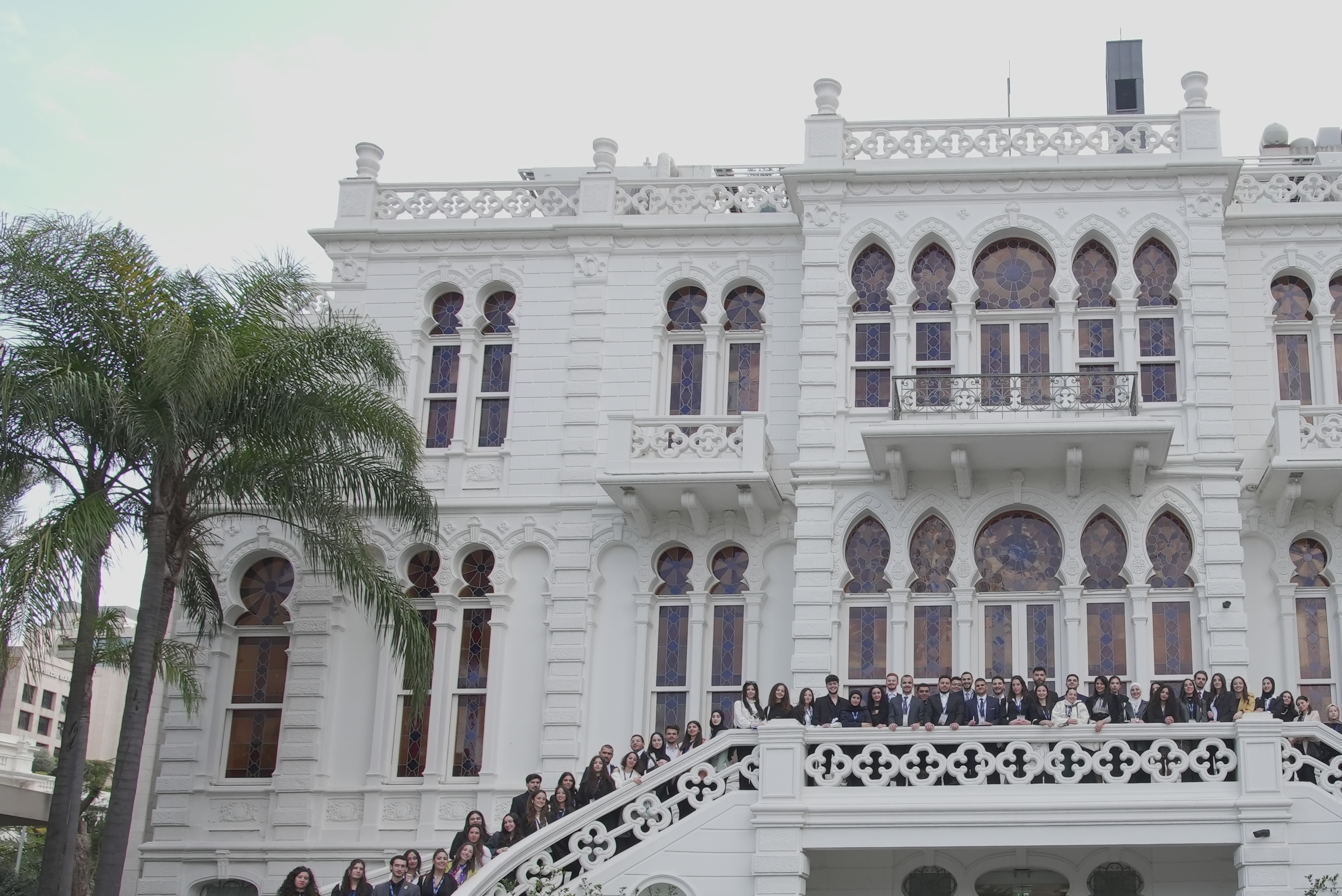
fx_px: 1343
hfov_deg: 51.0
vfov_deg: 36.1
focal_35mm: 36
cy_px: 664
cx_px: 999
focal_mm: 24
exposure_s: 1/320
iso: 2000
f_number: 13
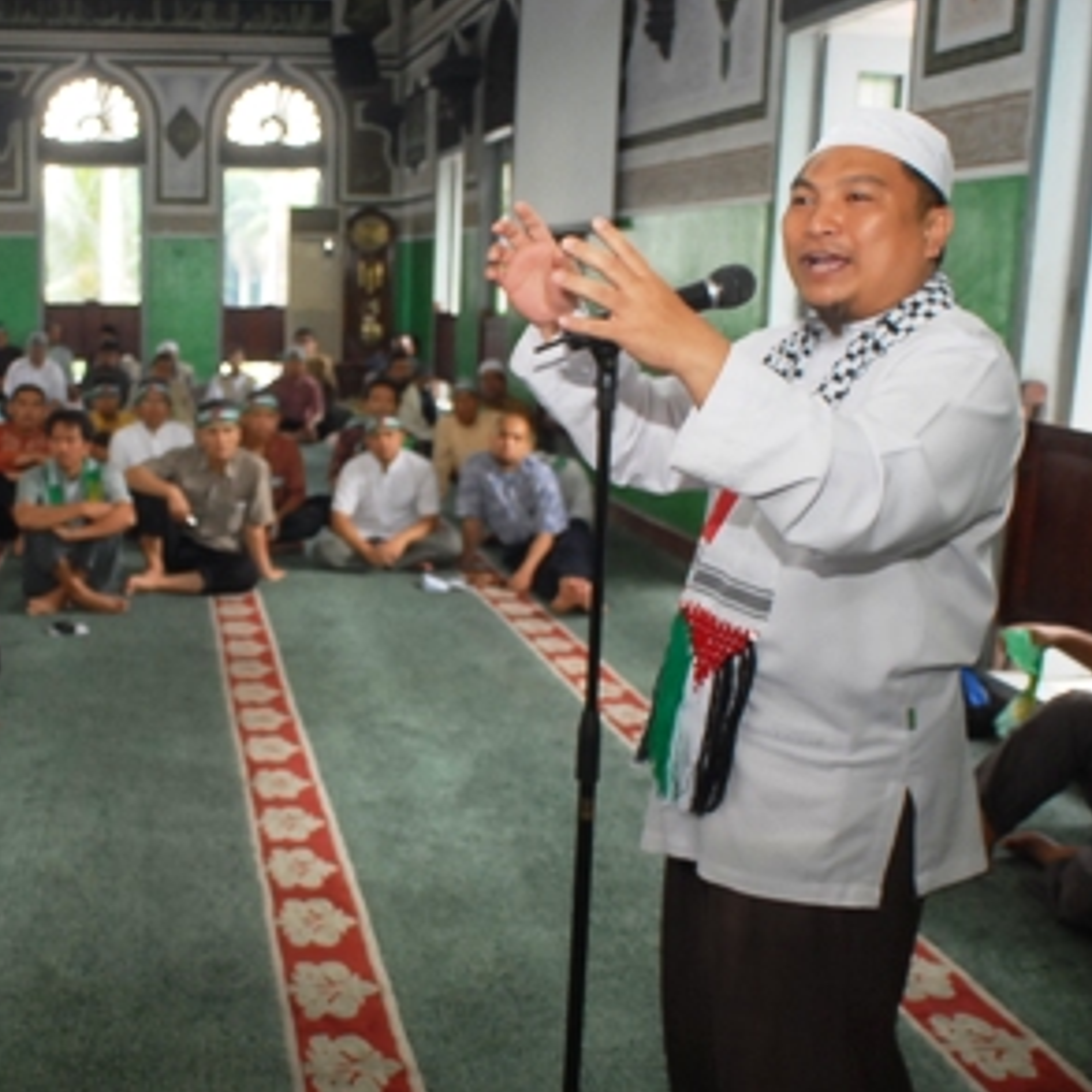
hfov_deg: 41.7
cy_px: 555
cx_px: 283
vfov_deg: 42.8
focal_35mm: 39
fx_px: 1392
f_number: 3.2
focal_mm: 20
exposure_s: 1/80
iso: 400
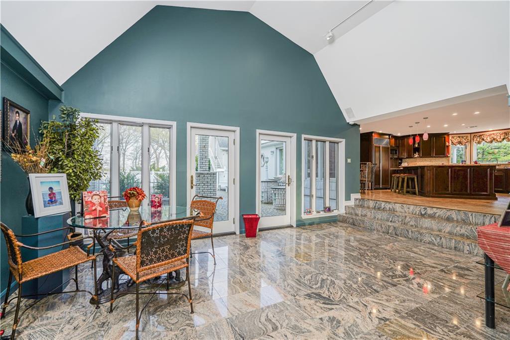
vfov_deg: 73.7
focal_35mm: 16
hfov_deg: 96.8
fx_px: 227
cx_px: 255
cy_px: 170
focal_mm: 16
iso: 64
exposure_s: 1/30
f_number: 4
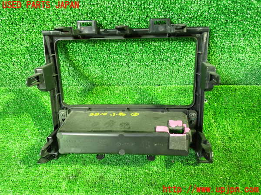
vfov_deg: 46.8
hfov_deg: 60.0
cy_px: 98
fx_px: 226
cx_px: 130
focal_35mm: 30
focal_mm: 5.4
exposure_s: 1/15
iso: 800
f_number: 2.3
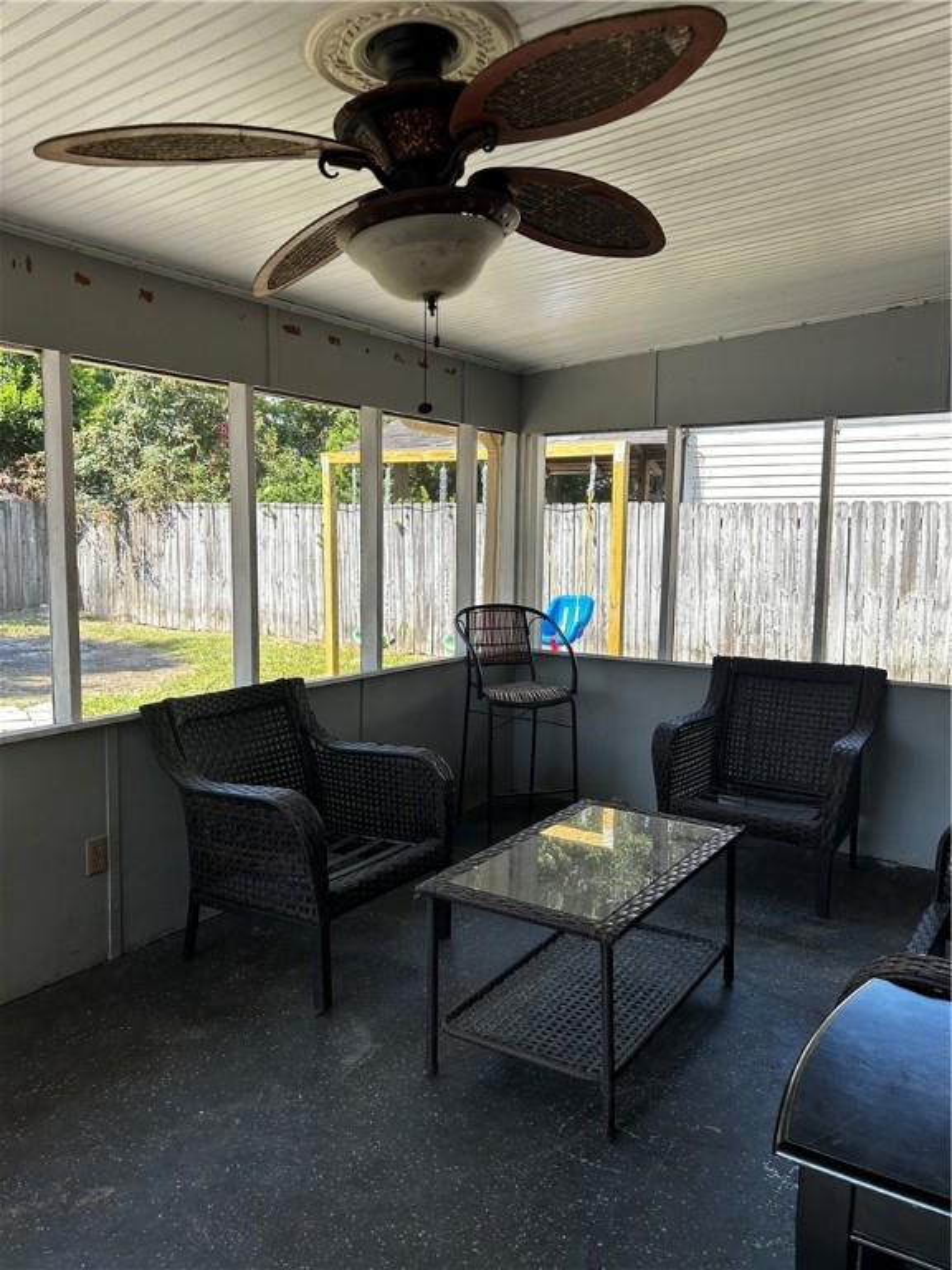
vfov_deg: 67.3
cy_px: 635
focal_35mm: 26
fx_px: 953
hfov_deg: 53.1
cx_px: 476
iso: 50
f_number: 1.5
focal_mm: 5.7
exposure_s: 1/421
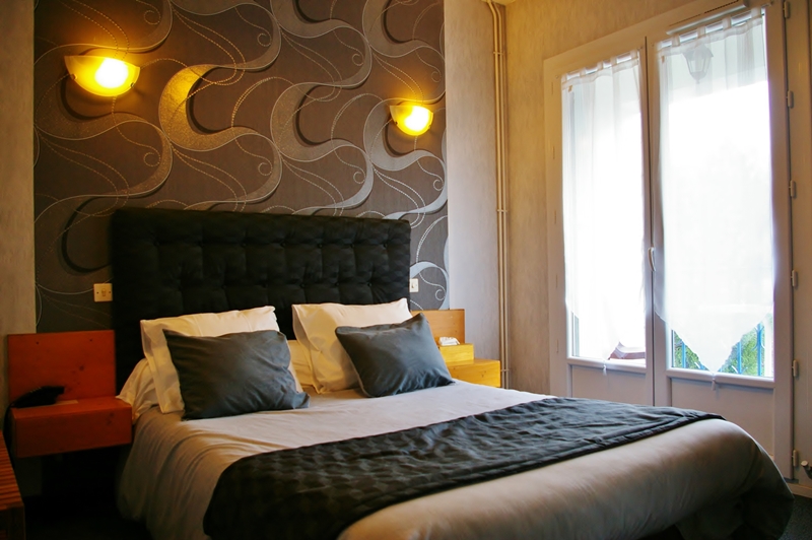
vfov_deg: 47.9
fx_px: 608
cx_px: 406
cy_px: 270
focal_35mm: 27
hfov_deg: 67.4
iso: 400
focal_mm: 18
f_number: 5.6
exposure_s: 1/15
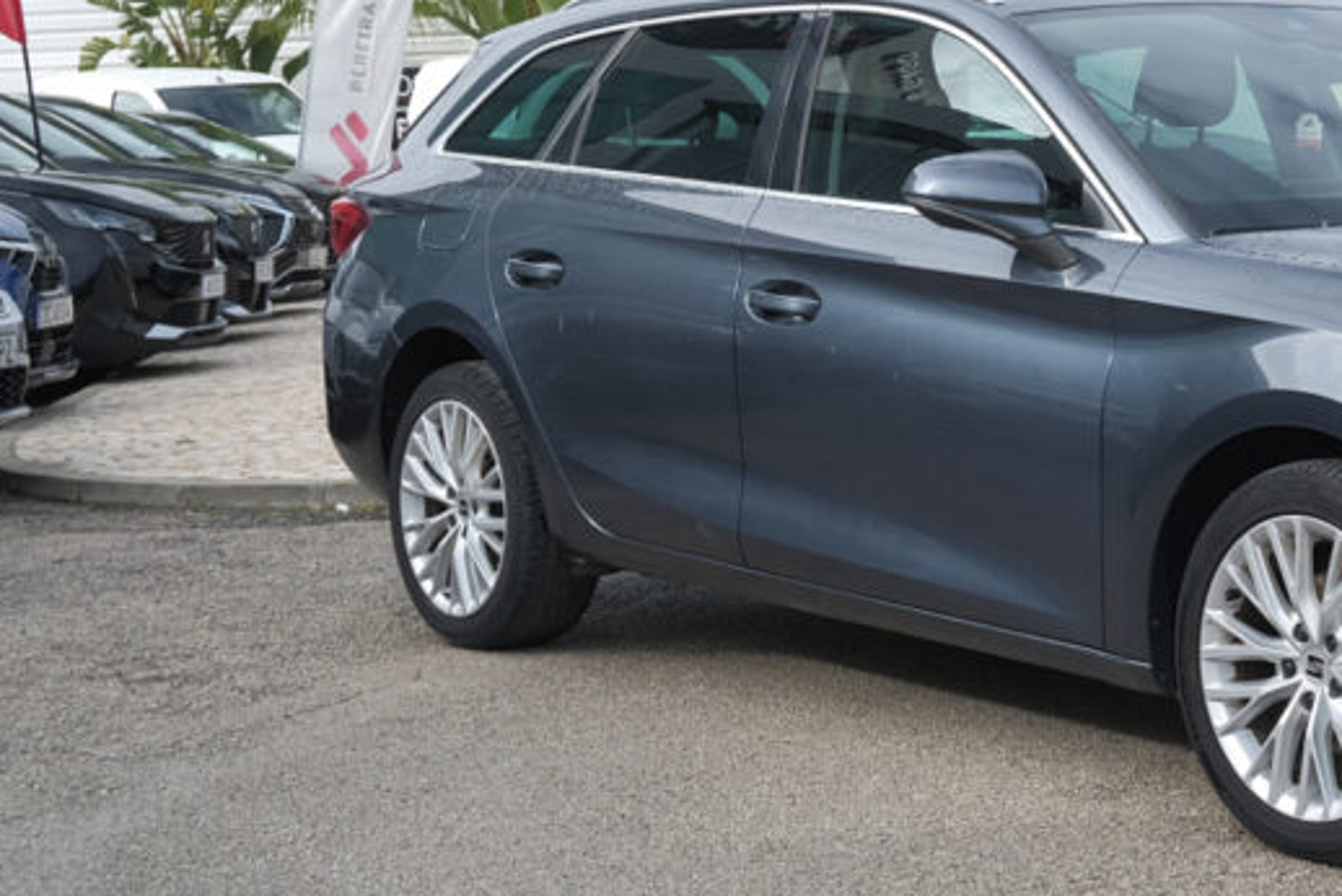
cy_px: 390
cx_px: 1267
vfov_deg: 16.5
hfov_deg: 23.6
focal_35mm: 83
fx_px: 3096
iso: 160
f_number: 9
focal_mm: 28
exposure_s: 1/125
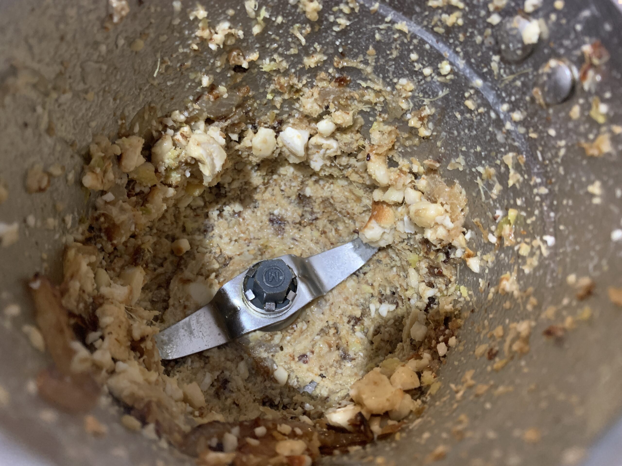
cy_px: 233
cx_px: 311
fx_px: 467
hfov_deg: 67.3
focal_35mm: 26
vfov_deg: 53.1
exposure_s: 1/25
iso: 320
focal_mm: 4.25
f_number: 1.8
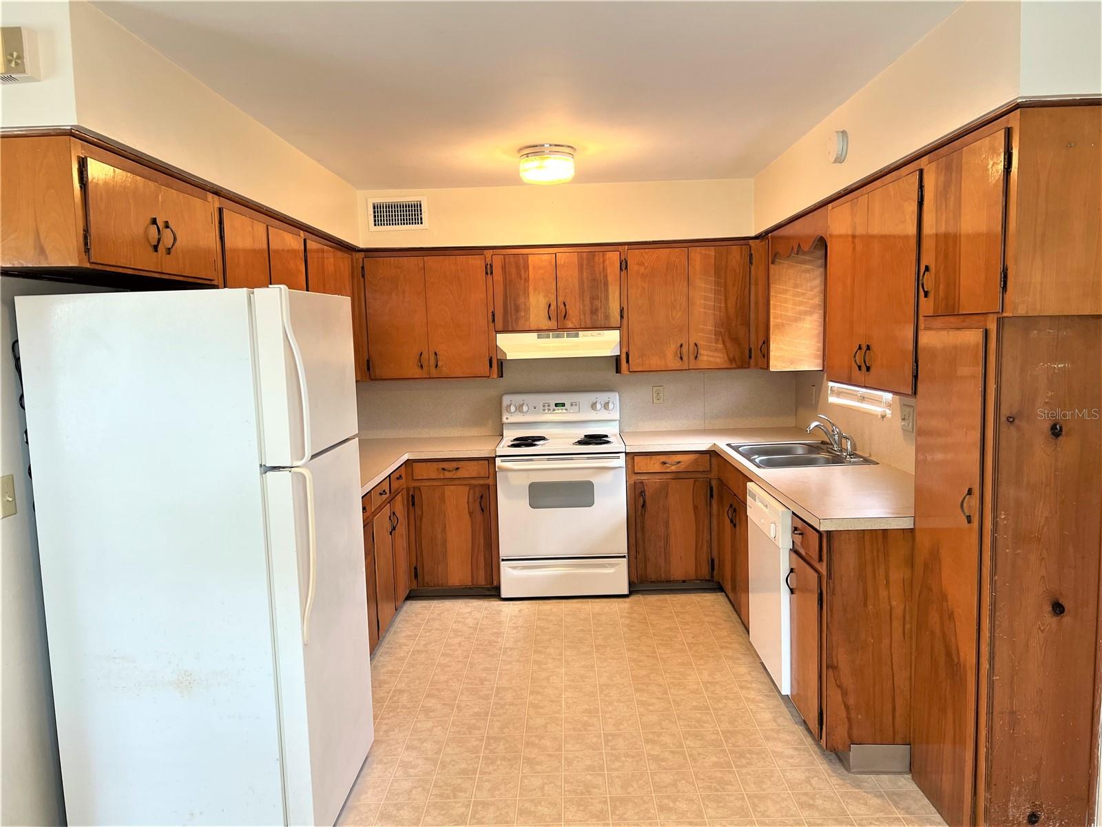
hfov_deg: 67.3
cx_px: 551
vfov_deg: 53.1
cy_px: 414
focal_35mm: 26
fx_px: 828
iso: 125
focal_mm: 5.7
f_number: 1.5
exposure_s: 1/120
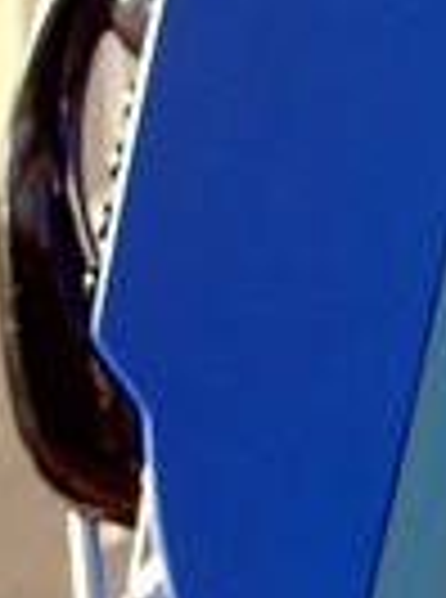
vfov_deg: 4.3
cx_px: 511
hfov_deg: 3.2
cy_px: 513
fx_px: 7975
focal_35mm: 462
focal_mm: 22.8
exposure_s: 1/125
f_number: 4.8
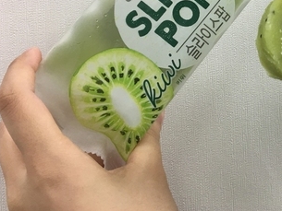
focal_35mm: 57
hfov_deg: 31.8
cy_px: 37
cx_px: 264
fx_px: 465
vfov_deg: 25.2
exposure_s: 1/33
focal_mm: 4.15
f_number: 2.2
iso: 32
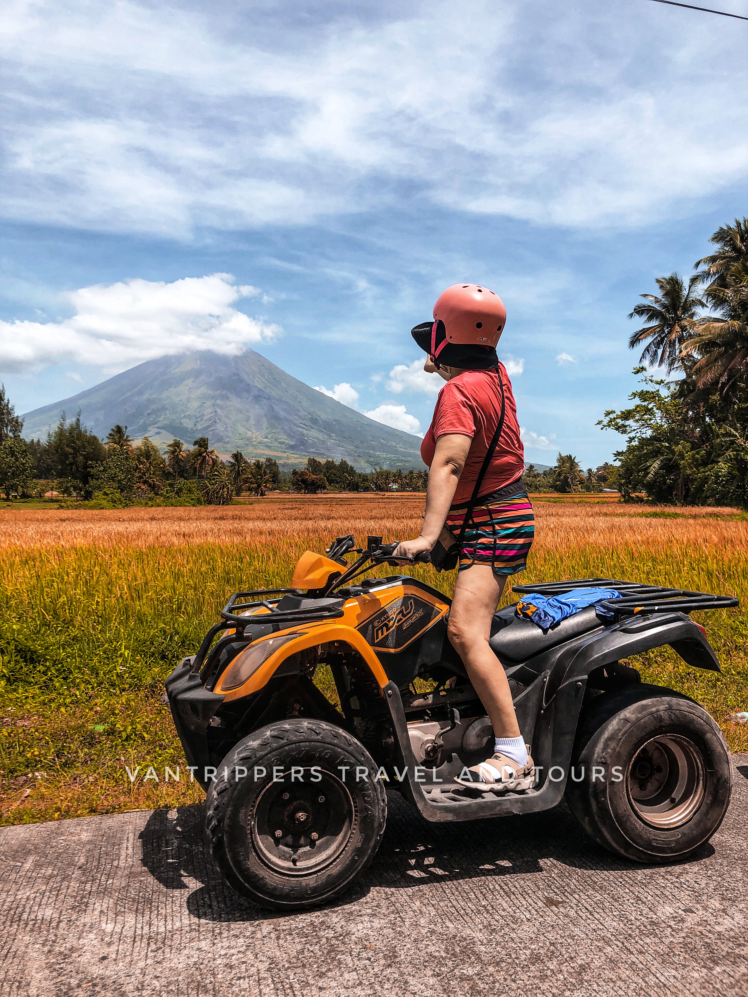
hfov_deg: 49.7
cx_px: 374
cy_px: 498
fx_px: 807
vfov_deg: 63.4
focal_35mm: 28
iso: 20
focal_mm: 3.99
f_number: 1.8
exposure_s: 1/2400
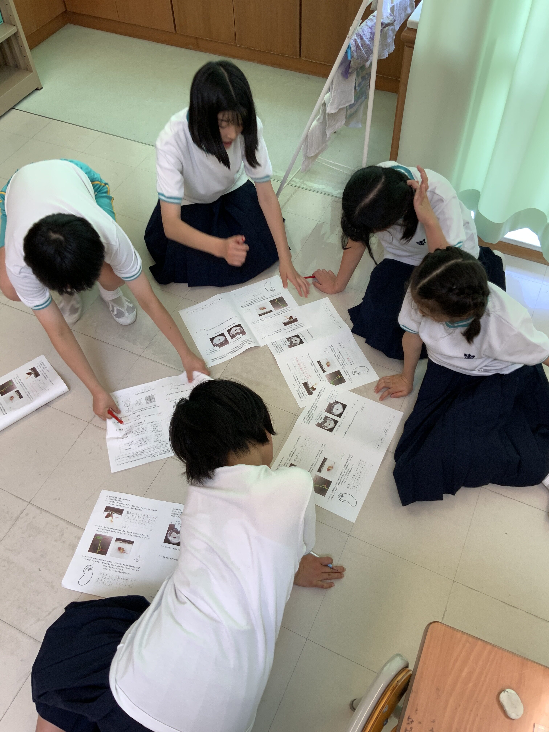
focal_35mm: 29
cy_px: 366
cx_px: 274
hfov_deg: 48.2
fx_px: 613
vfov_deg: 61.7
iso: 25
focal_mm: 3
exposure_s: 1/100
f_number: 1.8
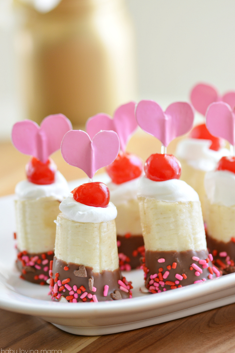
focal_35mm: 160
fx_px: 1562
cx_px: 118
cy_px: 177
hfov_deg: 8.6
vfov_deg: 12.9
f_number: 5.6
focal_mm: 105
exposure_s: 1/125
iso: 400
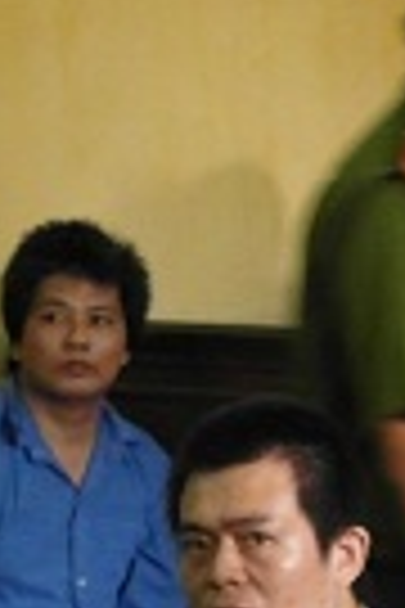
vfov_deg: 5.7
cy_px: 88
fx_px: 6058
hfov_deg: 3.8
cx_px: 612
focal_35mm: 359
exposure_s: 1/20
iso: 800
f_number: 3.9
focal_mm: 16.5
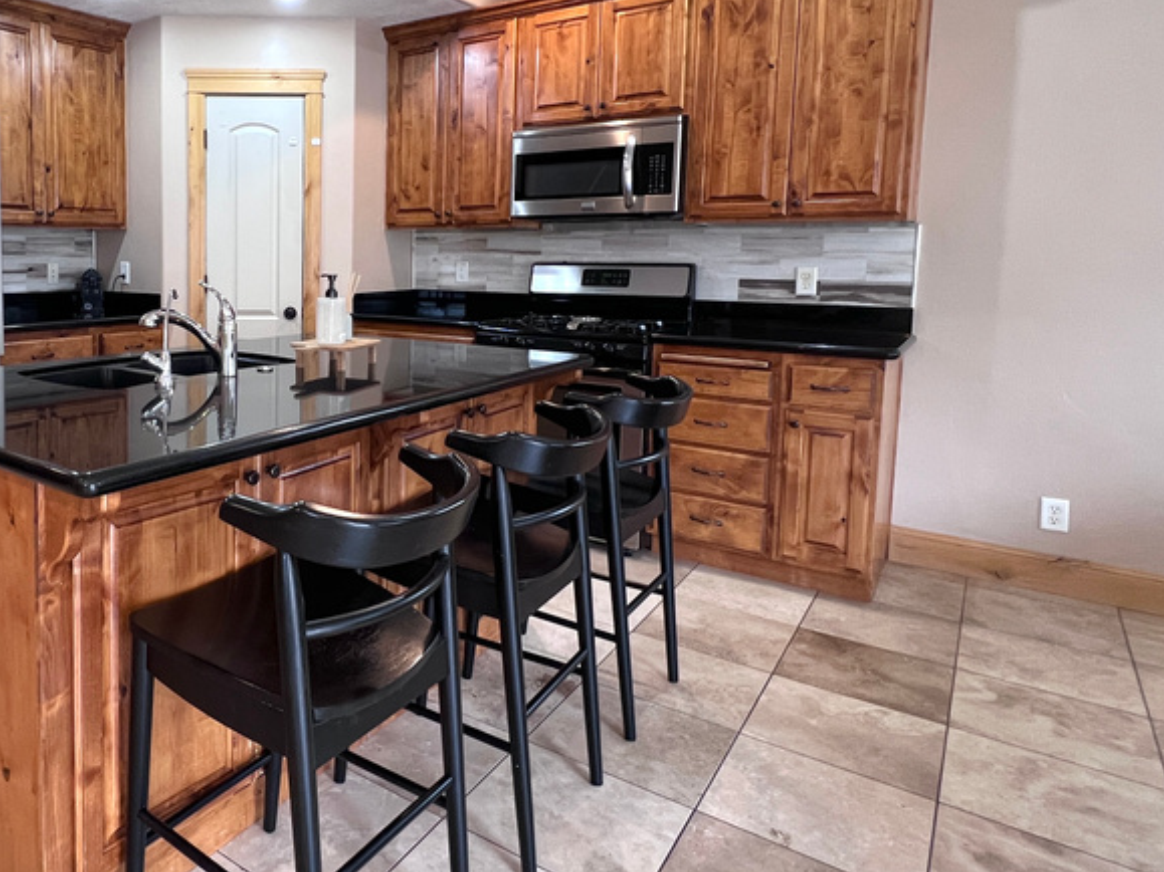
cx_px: 283
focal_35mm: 23
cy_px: 328
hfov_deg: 68.8
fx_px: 773
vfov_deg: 58.1
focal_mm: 1.57
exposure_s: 1/60
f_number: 1.8
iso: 200
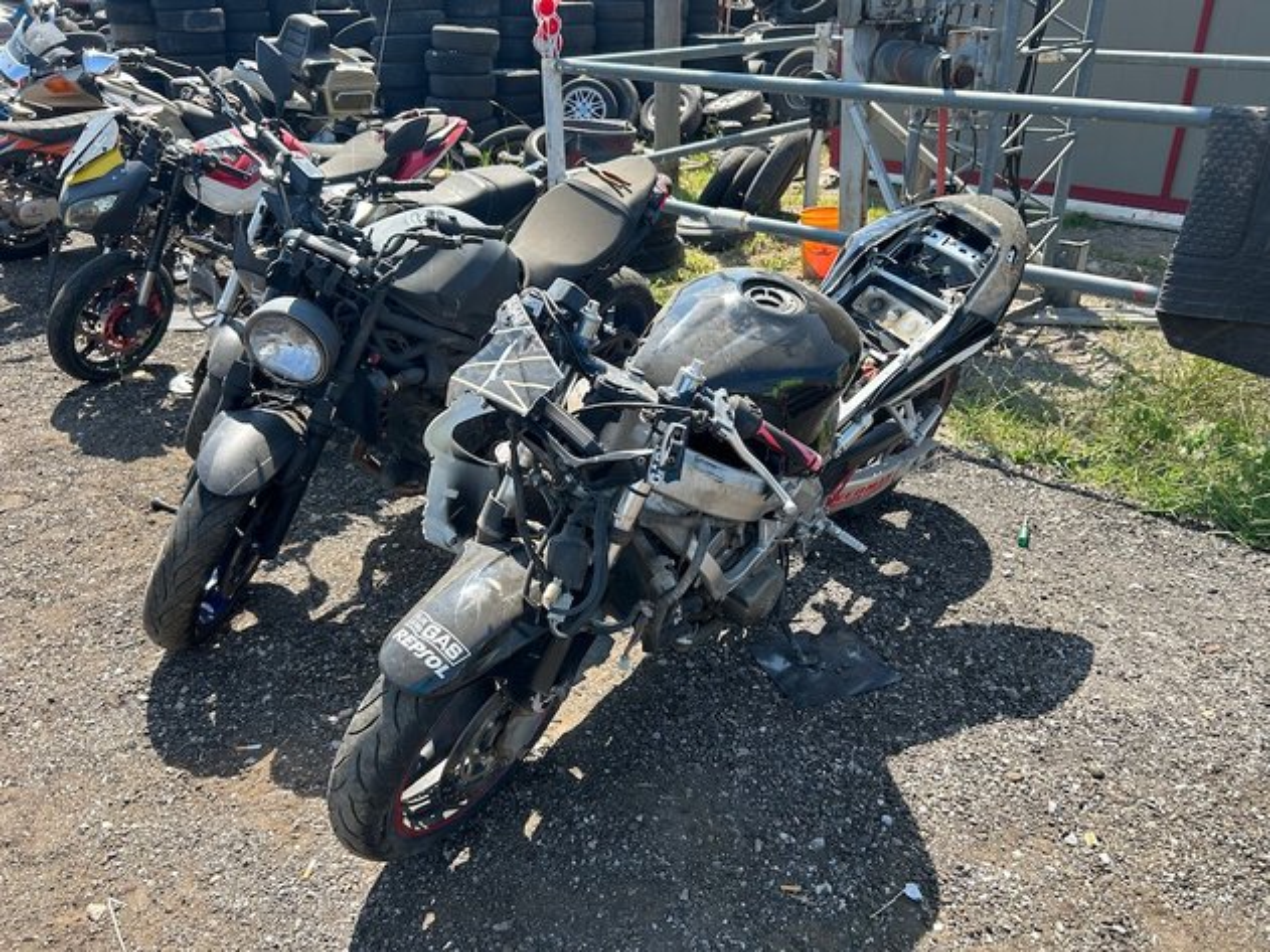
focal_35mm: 26
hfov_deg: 67.3
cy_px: 476
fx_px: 954
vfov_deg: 53.0
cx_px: 635
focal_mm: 5.7
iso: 50
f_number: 1.5
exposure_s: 1/1224
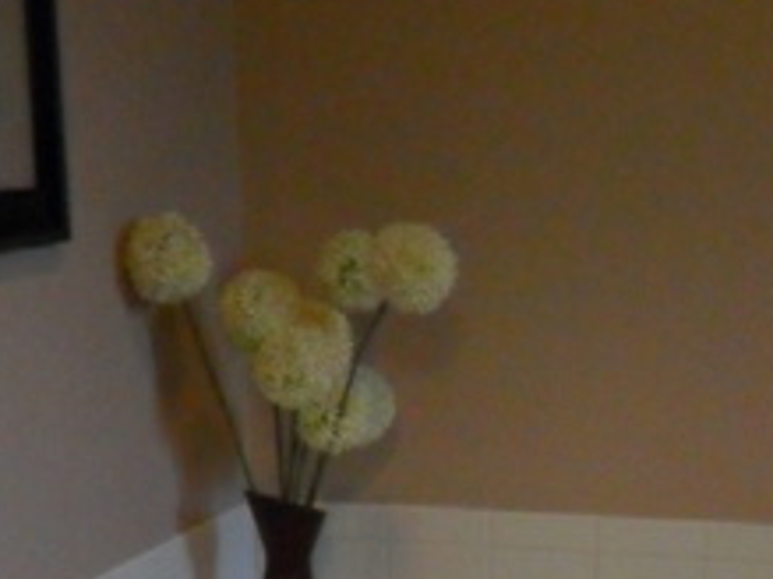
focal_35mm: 74
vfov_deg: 19.3
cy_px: 572
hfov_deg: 26.0
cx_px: 586
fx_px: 1652
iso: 640
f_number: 3.5
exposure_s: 1/8
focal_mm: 4.9
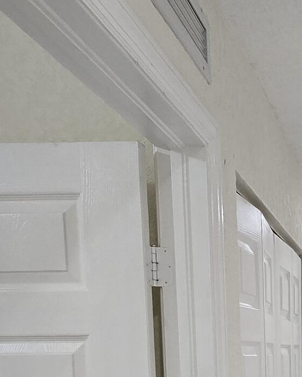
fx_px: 603
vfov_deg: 30.8
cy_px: 421
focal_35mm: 54
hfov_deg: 24.5
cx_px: 393
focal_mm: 2.2
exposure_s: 1/60
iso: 125
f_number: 2.2
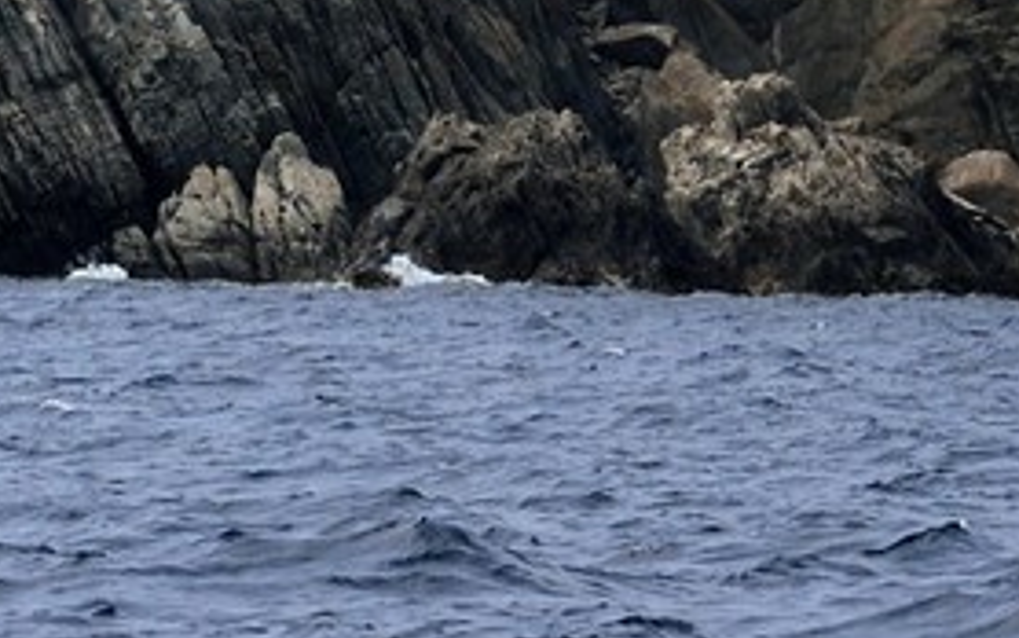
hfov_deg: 2.8
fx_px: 21198
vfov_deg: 1.7
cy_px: -1269
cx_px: -260
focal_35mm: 763
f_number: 8
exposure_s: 1/1000
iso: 200
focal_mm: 130
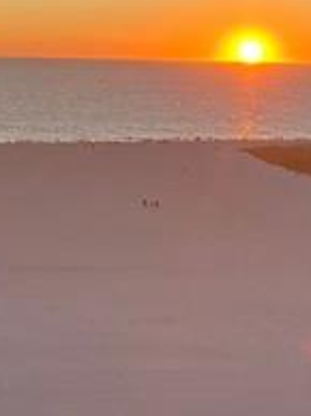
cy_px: 195
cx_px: 317
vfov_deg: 19.1
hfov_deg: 14.1
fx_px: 1237
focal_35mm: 103
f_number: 1.6
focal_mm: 4.2
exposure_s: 1/1092
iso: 32
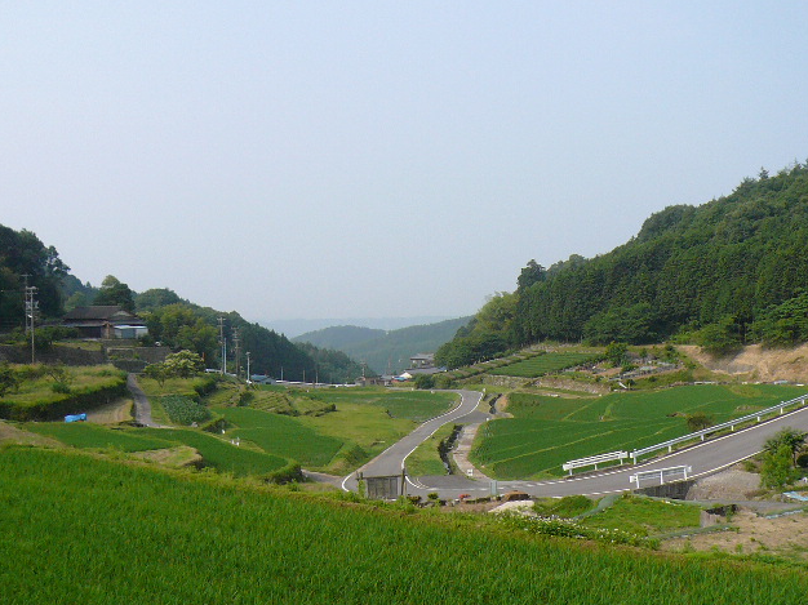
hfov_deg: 42.1
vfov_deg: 32.2
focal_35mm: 45
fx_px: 1050
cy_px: 308
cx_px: 409
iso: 100
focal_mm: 4.7
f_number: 8
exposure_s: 1/200
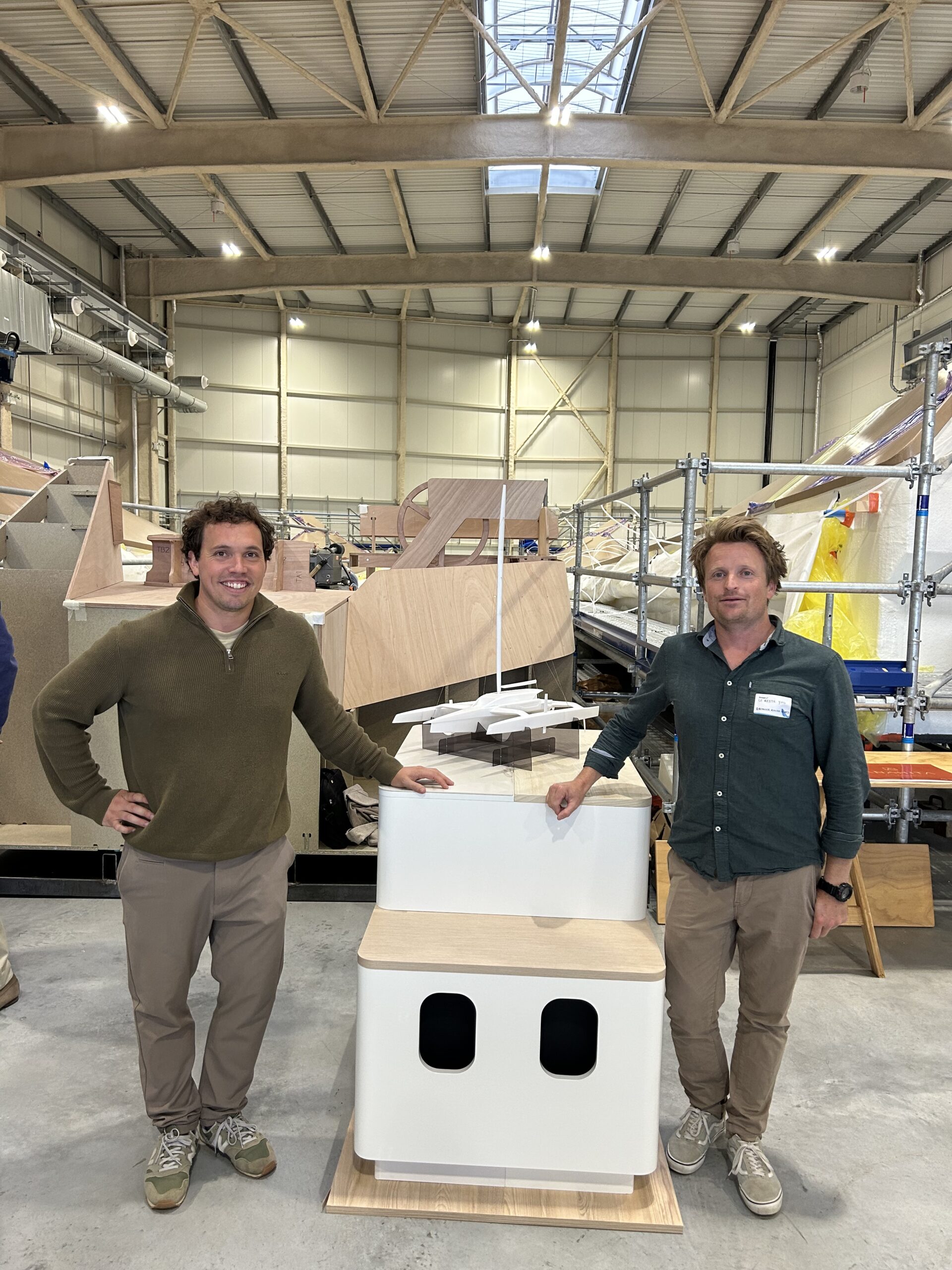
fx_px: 953
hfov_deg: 53.1
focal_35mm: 26
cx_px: 476
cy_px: 635
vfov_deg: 67.3
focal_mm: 5.7
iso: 125
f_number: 1.5
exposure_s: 1/121
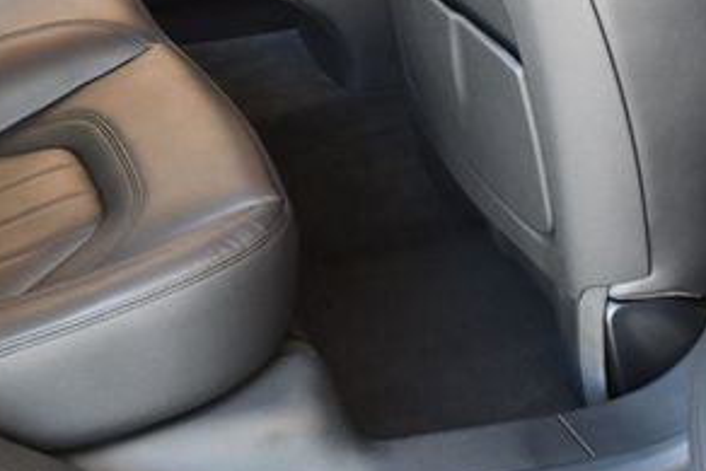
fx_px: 1550
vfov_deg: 16.9
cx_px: 133
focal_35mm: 79
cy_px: -5
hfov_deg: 25.2
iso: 1250
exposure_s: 1/125
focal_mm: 18
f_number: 3.5
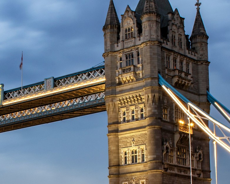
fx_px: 701
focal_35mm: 103
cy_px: 173
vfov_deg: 14.8
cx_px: 85
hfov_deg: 18.6
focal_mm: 24
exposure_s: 10
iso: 100
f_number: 22
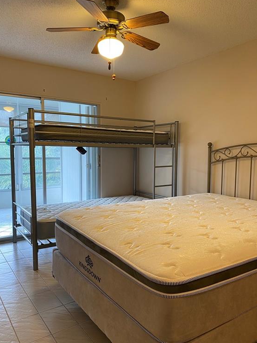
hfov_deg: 51.4
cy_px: 173
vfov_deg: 65.3
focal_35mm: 27
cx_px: 130
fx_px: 267
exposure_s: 1/60
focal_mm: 4.25
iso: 80
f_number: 1.8
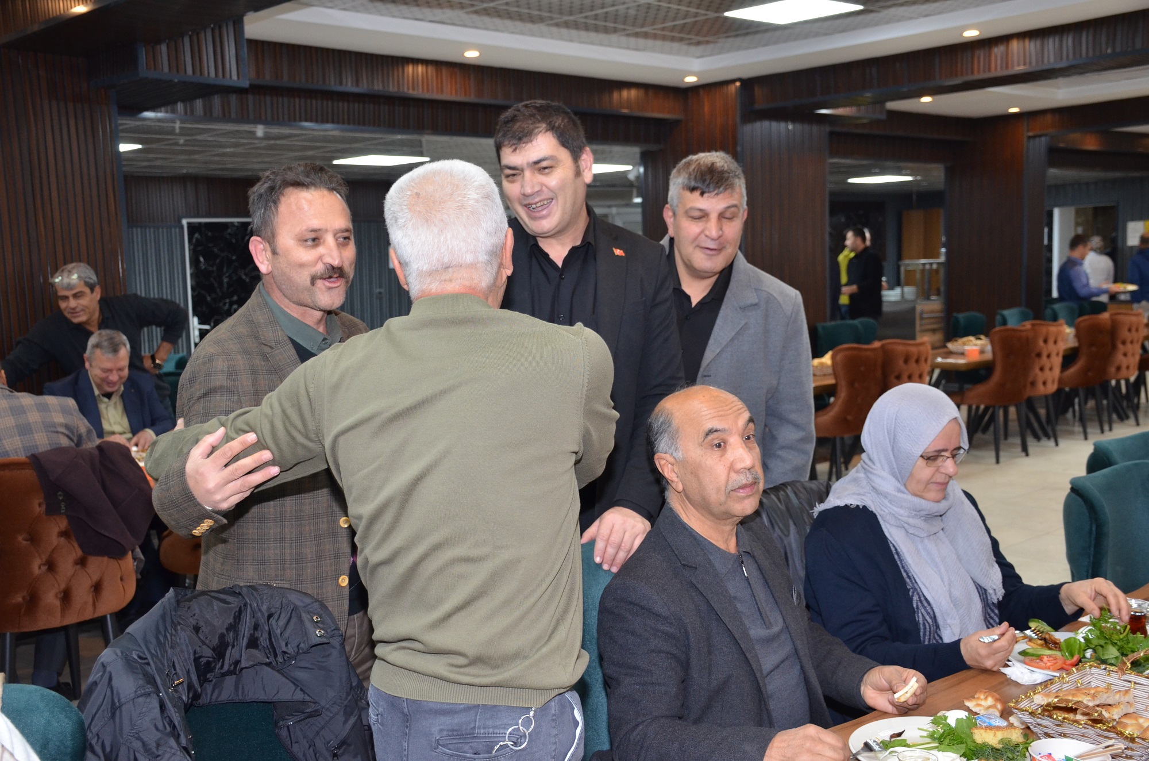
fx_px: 1242
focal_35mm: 39
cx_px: 574
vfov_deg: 34.1
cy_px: 380
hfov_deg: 49.6
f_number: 4
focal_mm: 26
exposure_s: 1/60
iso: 800
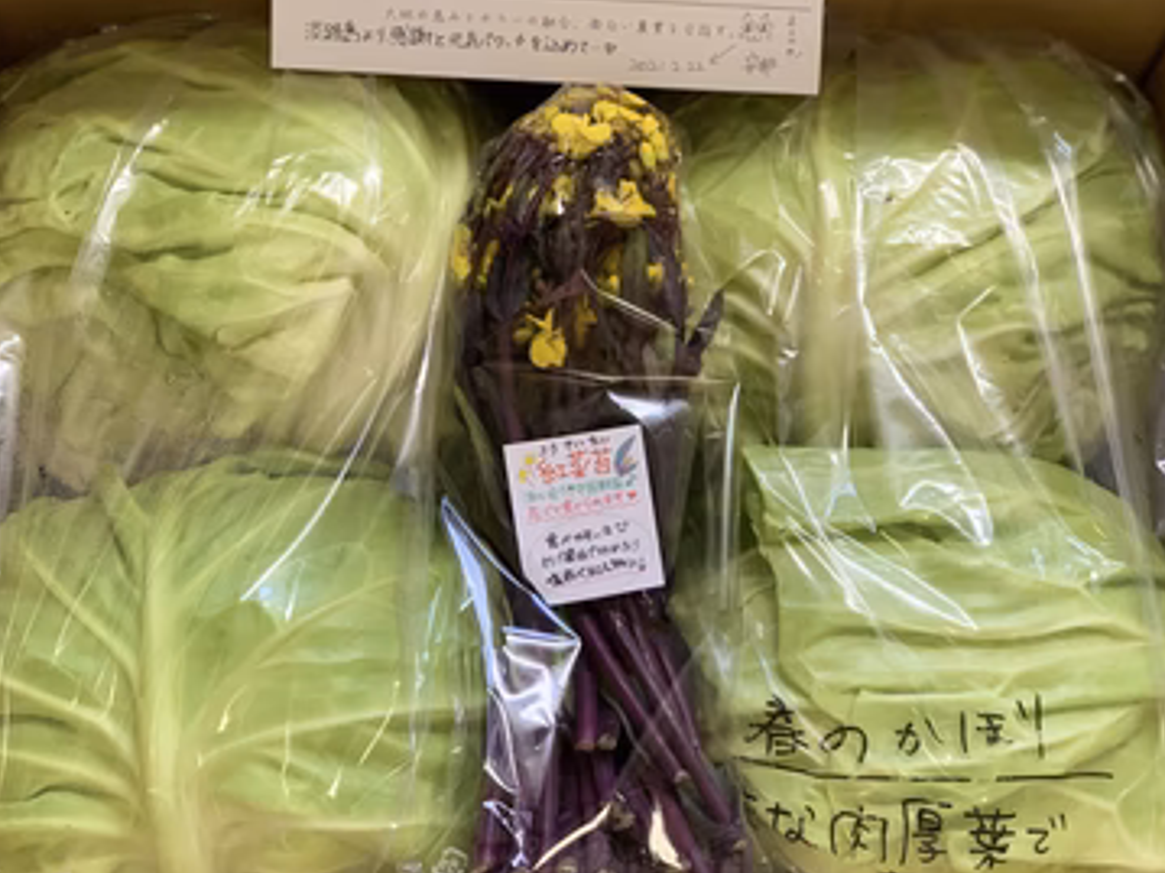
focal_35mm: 58
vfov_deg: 25.2
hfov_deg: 33.2
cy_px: 406
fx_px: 1951
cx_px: 571
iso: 125
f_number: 2.4
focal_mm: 6
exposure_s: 1/50
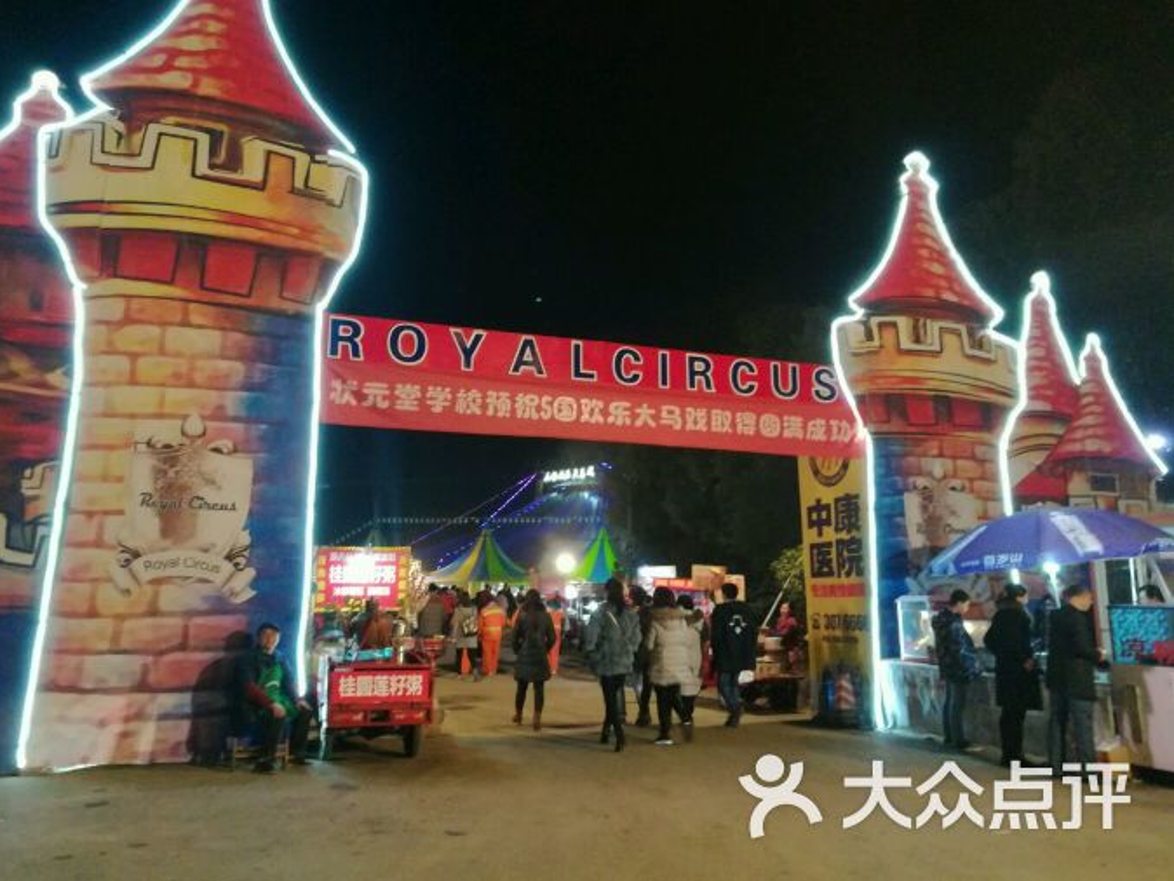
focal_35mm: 27
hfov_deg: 65.3
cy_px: 429
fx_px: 916
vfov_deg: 51.4
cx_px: 566
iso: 640
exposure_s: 1/20
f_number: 2.2
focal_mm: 3.83
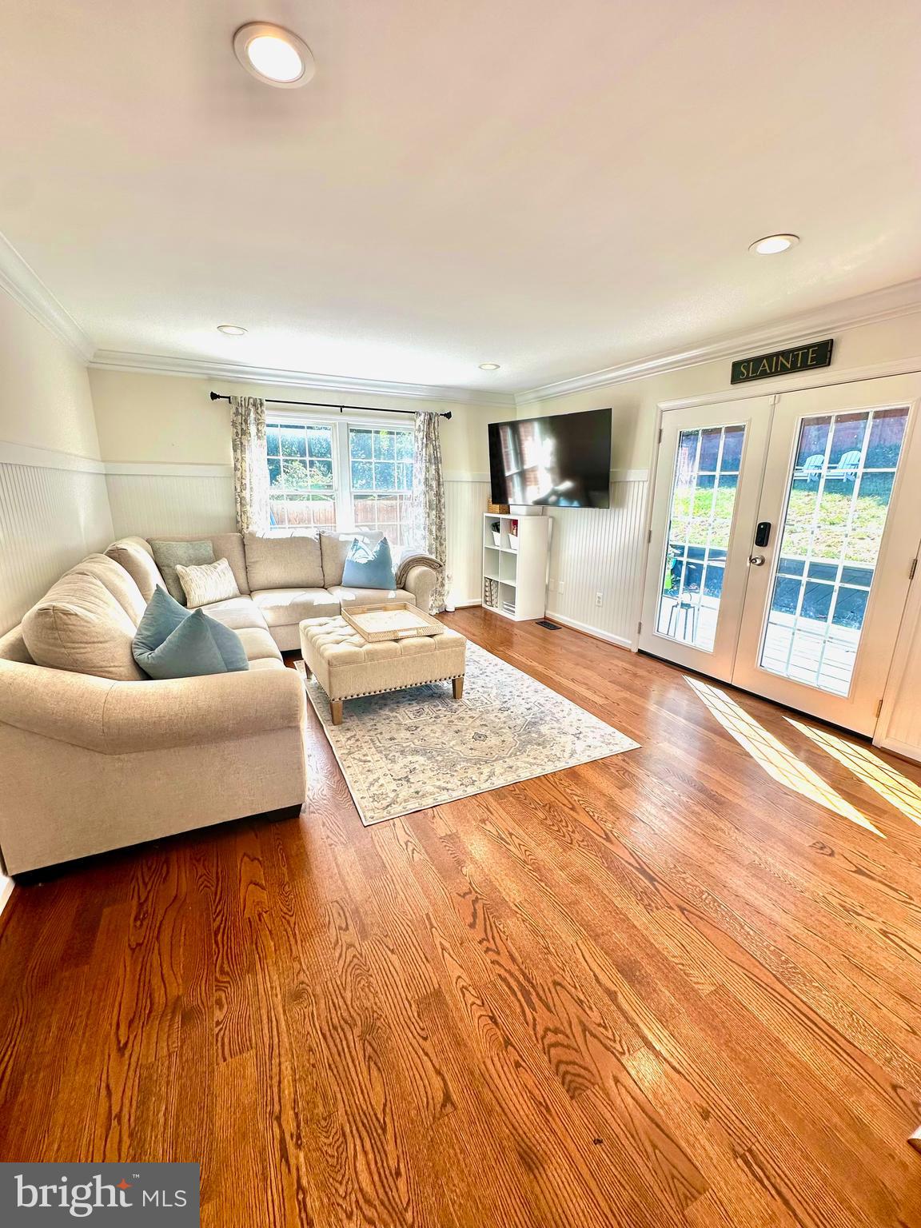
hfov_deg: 85.7
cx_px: 460
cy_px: 614
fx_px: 497
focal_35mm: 14
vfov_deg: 102.1
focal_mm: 2.22
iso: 40
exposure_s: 1/130
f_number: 2.2
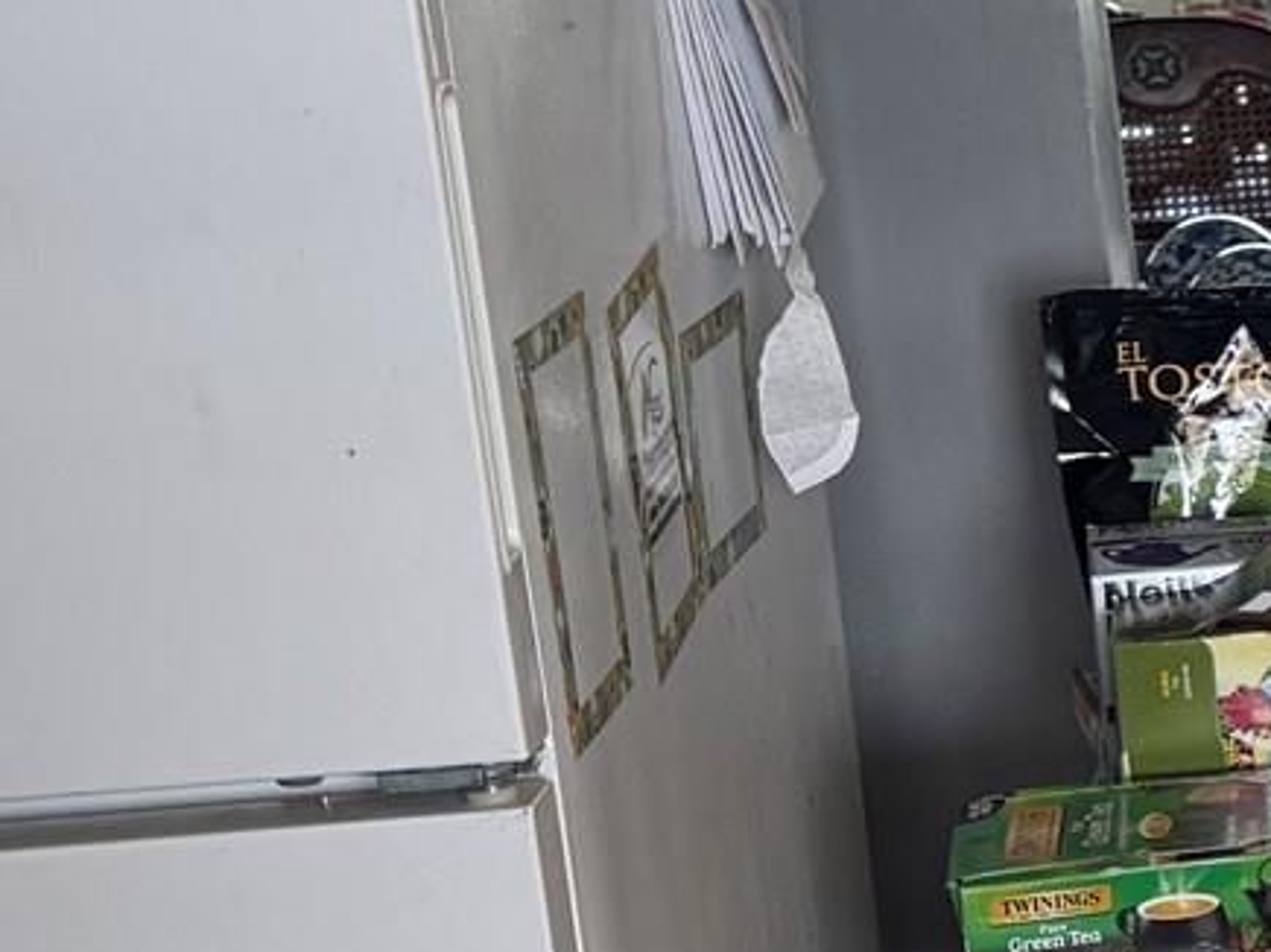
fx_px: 4148
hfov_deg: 13.5
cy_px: 575
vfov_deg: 13.1
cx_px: 2898
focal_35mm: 113
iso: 125
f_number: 1.78
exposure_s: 1/120
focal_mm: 6.76
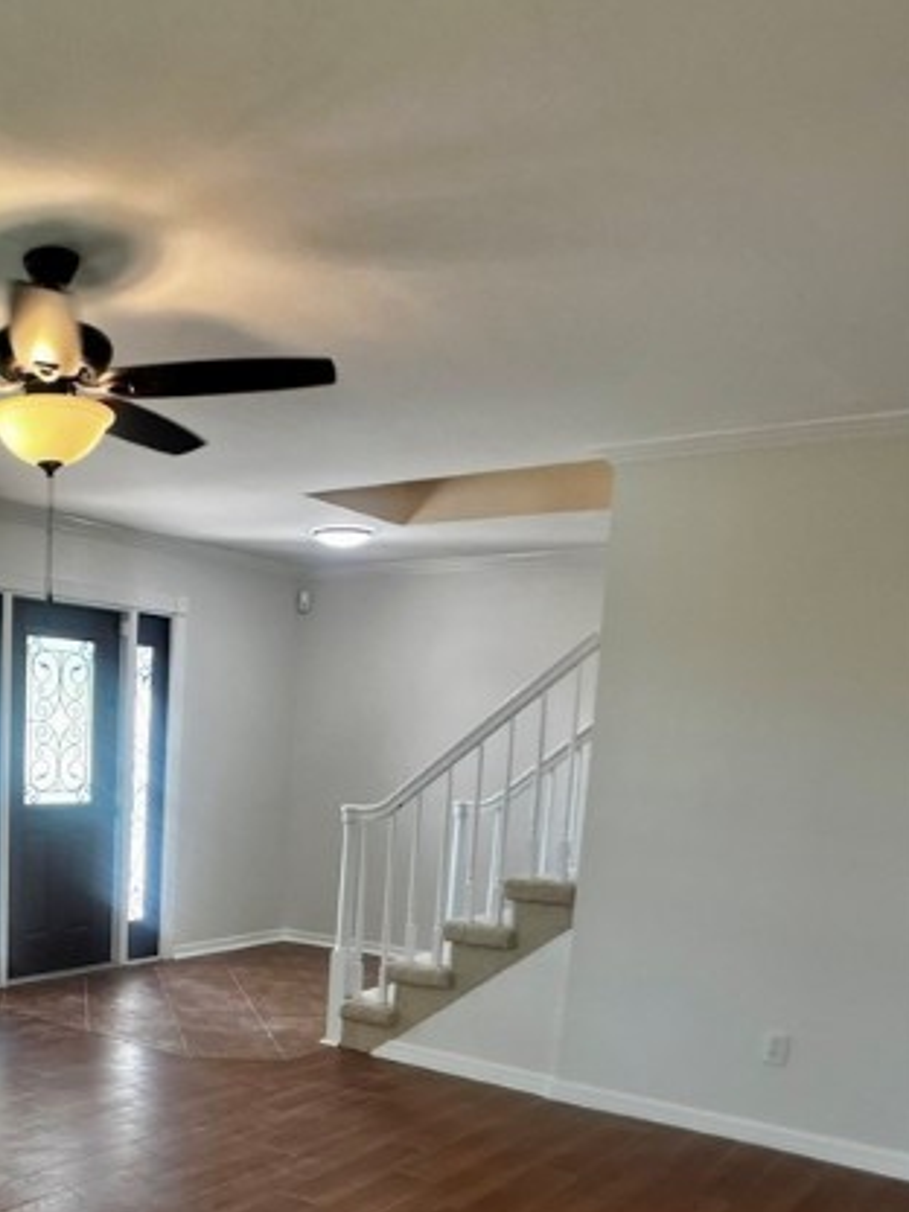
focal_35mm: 48
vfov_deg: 38.4
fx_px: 1681
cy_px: 947
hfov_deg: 29.0
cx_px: 87
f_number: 1.6
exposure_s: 1/120
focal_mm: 5.1
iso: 100
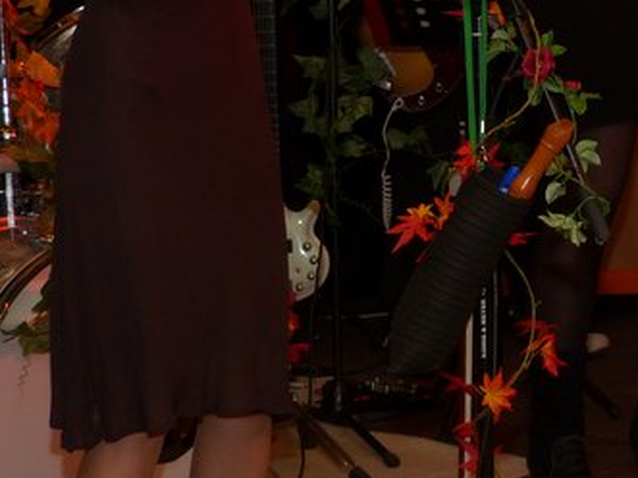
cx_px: 549
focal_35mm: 133
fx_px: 2450
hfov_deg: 14.7
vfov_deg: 11.1
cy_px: 106
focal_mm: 7.8
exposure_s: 1/60
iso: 100
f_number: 2.8
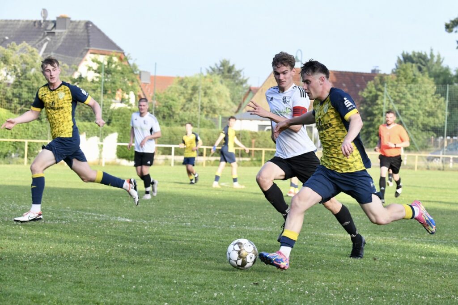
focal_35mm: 140
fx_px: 1780
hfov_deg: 14.7
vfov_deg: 9.8
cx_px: 229
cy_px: 152
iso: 5000
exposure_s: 1/1600
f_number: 9
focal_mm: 140
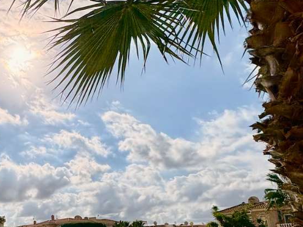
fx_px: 332
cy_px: 178
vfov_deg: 36.5
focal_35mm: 38
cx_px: 18
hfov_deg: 43.7
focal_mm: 2.22
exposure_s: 1/11905
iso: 40
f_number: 2.2
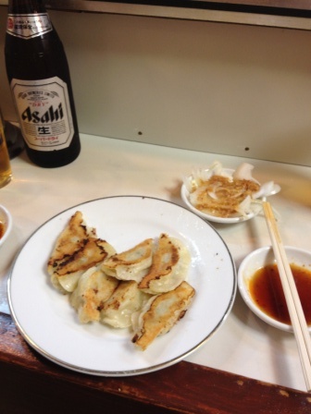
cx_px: 156
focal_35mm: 35
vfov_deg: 52.6
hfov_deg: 40.7
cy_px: 207
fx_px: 419
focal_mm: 4.28
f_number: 2.4
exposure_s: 1/20
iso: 100
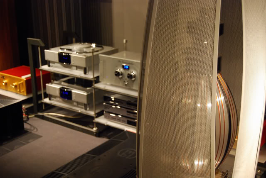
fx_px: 389
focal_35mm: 52
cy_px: 89
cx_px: 133
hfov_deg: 37.8
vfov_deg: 25.8
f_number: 4.8
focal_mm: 35
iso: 1100
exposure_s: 1/30
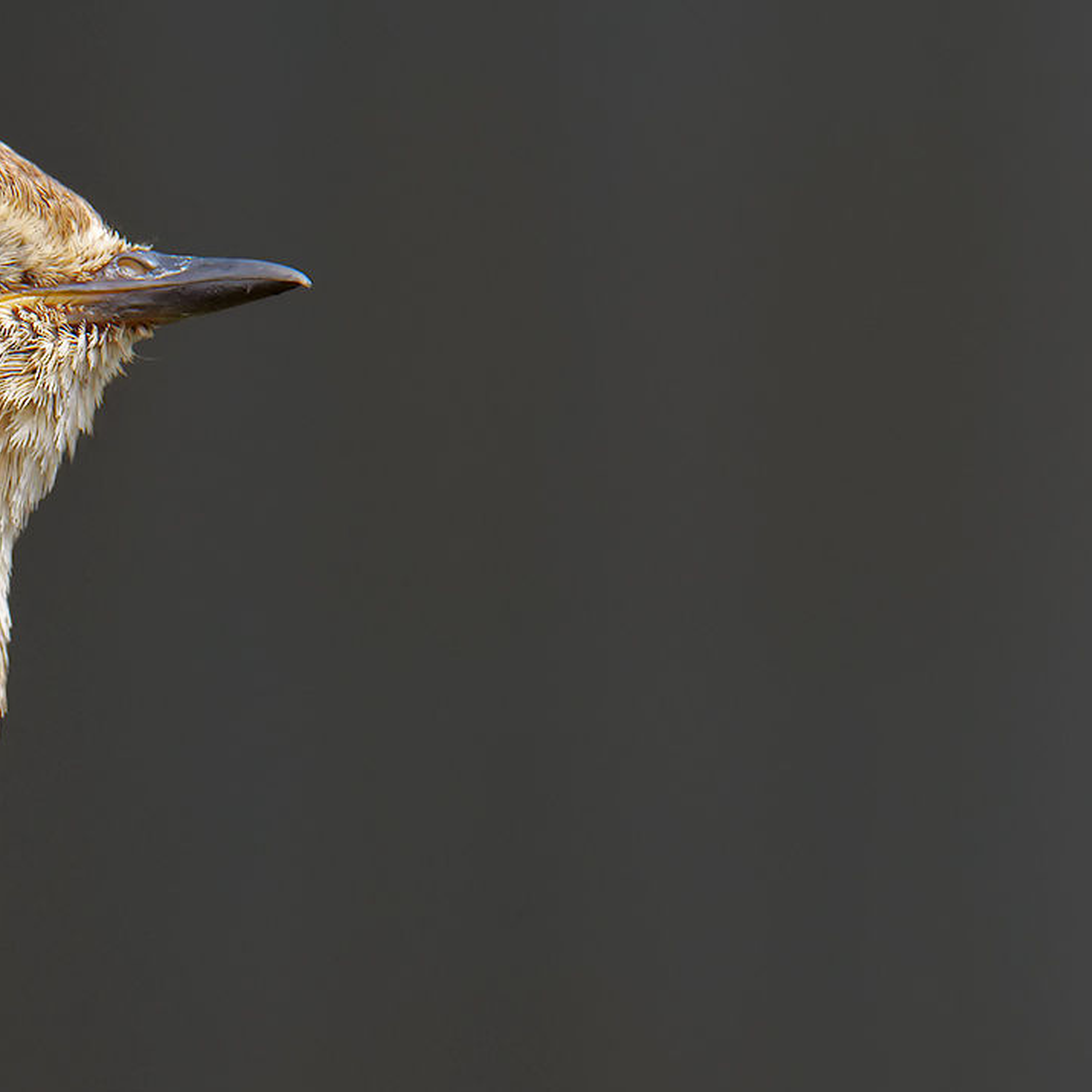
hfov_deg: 0.8
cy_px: 843
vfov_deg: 0.8
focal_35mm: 2096
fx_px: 74807
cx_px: -492
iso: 720
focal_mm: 490
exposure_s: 1/320
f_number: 9
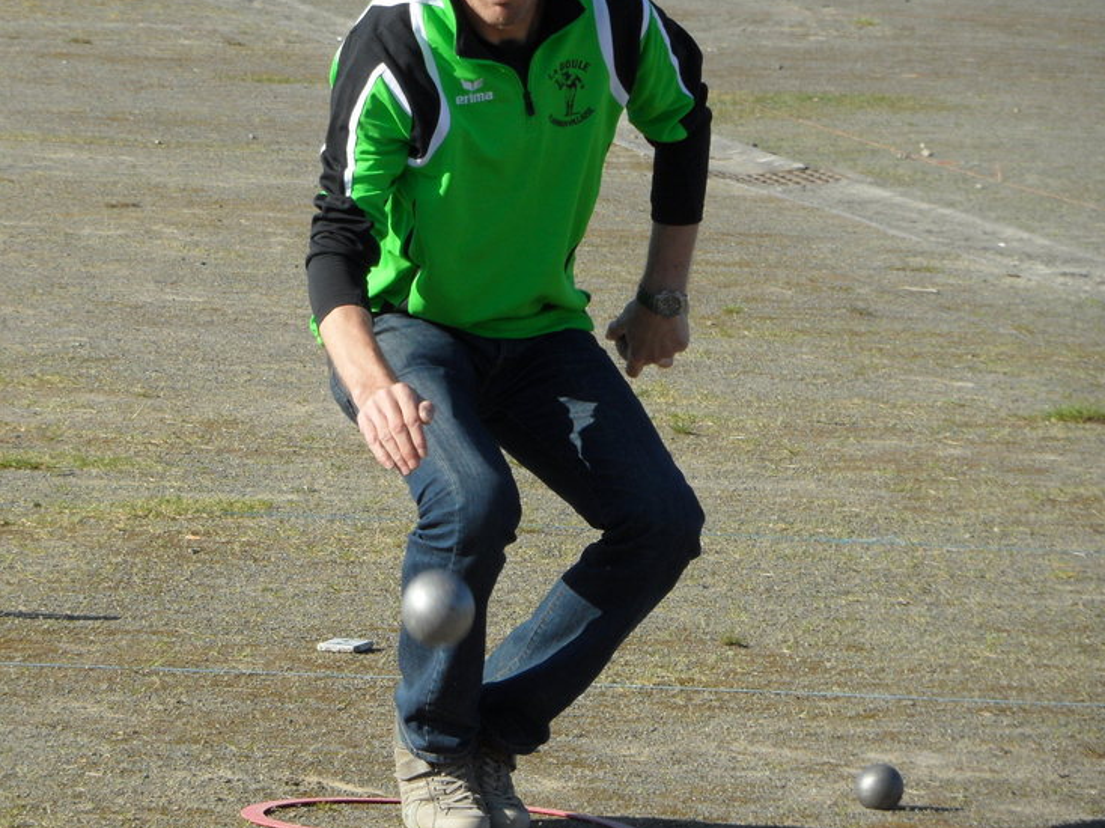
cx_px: 432
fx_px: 10020
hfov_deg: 6.3
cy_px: 319
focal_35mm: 314
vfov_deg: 4.7
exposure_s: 1/350
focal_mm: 39.5
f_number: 5
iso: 80
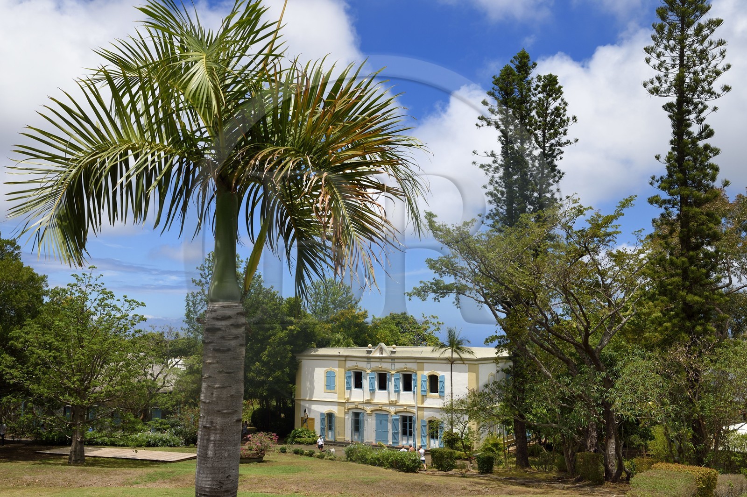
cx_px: 374
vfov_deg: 33.3
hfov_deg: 48.5
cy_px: 248
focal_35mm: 40
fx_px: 829
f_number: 14
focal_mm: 40
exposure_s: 1/250
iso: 200
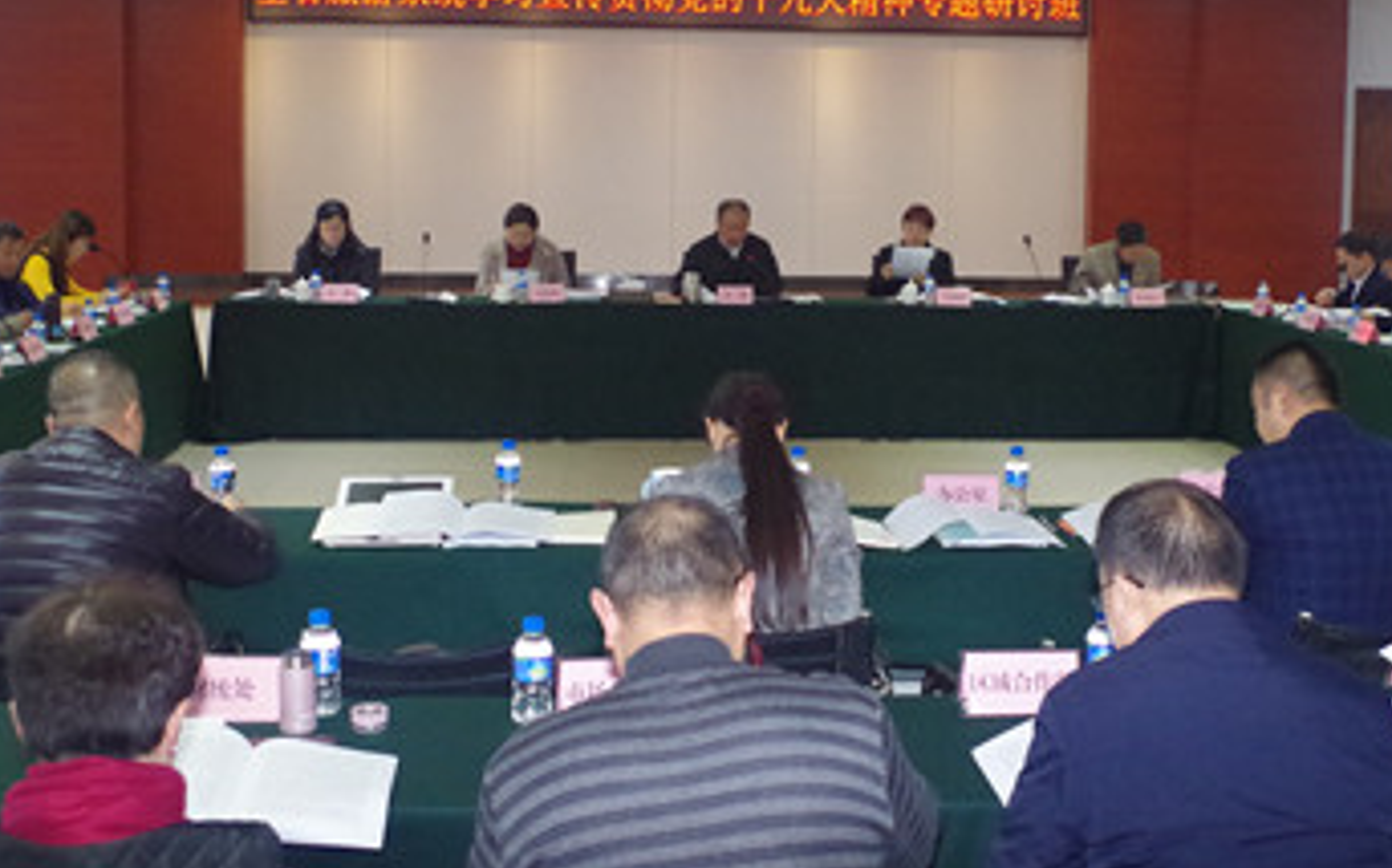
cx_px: 812
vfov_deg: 26.7
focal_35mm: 48
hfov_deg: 41.7
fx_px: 1820
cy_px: 282
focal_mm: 18
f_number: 4.5
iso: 3200
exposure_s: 1/100
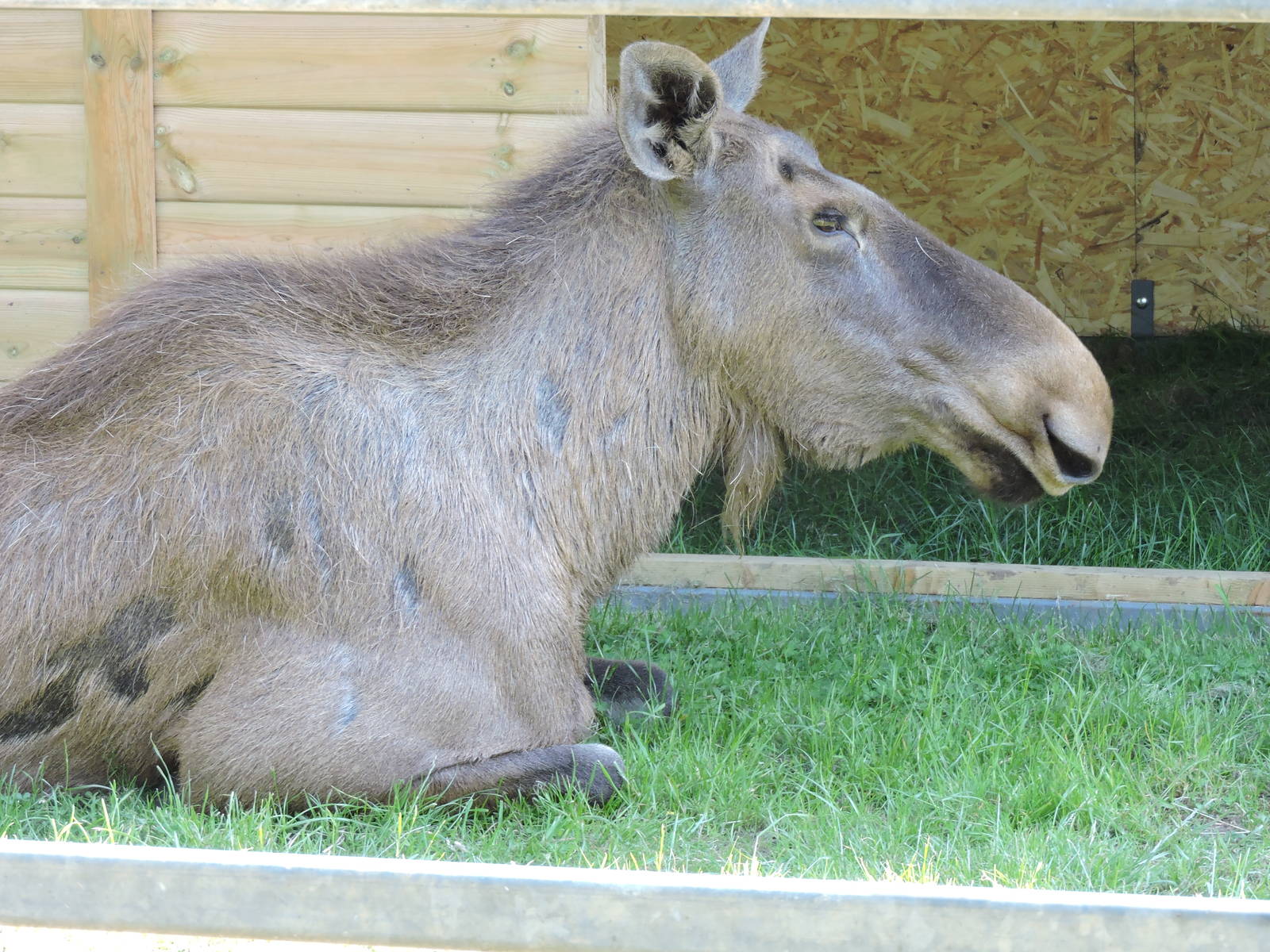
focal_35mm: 180
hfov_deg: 11.0
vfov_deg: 8.2
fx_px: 6604
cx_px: 635
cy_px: 476
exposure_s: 1/60
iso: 280
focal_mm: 32.2
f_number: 5.3
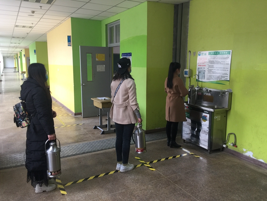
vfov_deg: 48.3
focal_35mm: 29
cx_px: 134
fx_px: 224
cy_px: 100
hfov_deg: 61.6
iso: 40
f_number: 2.2
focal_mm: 4.15
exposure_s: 1/33
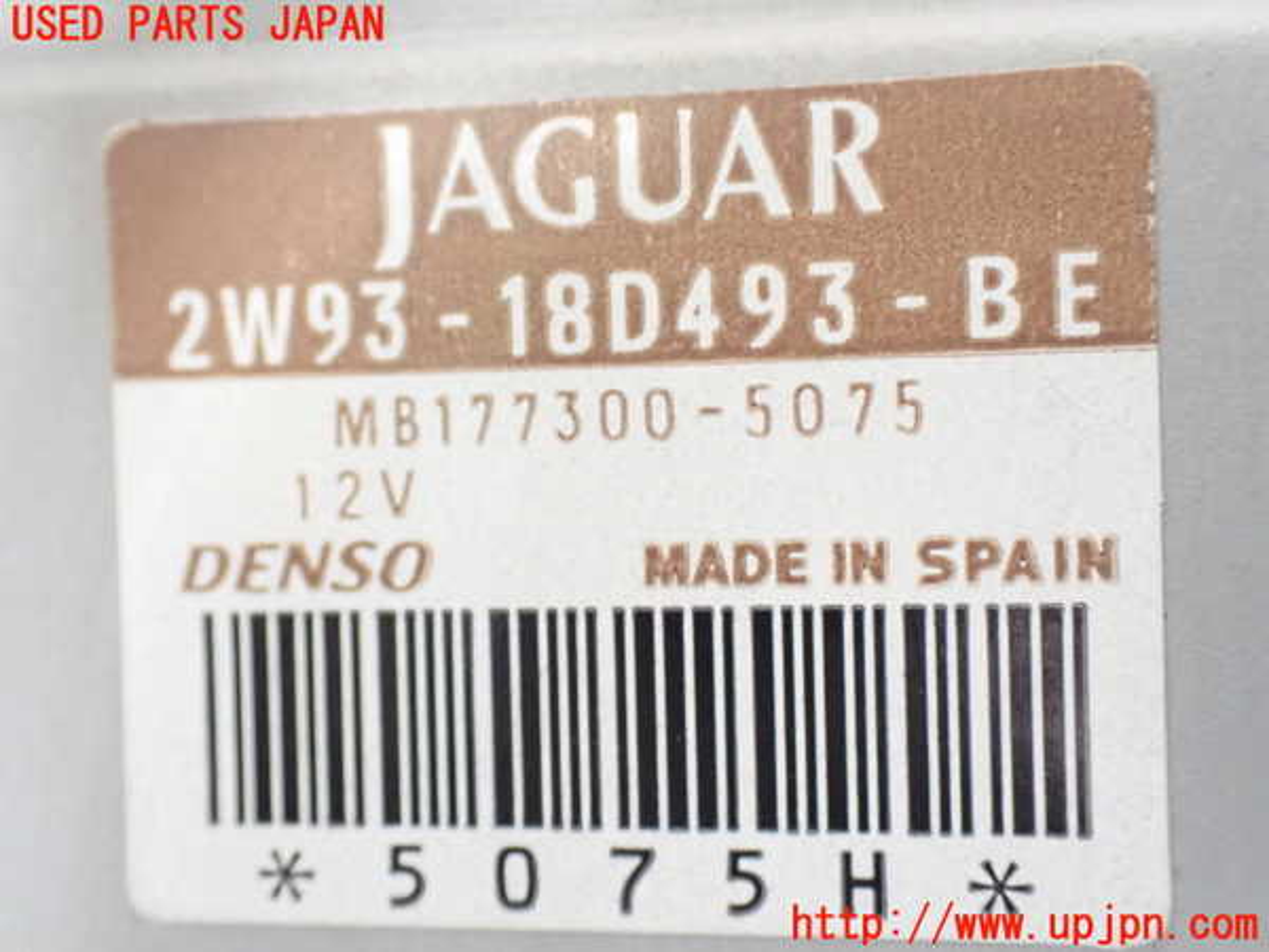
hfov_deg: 42.9
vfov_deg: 32.9
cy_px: 476
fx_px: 1613
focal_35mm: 44
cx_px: 634
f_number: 2.9
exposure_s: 1/20
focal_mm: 7.84
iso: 1600
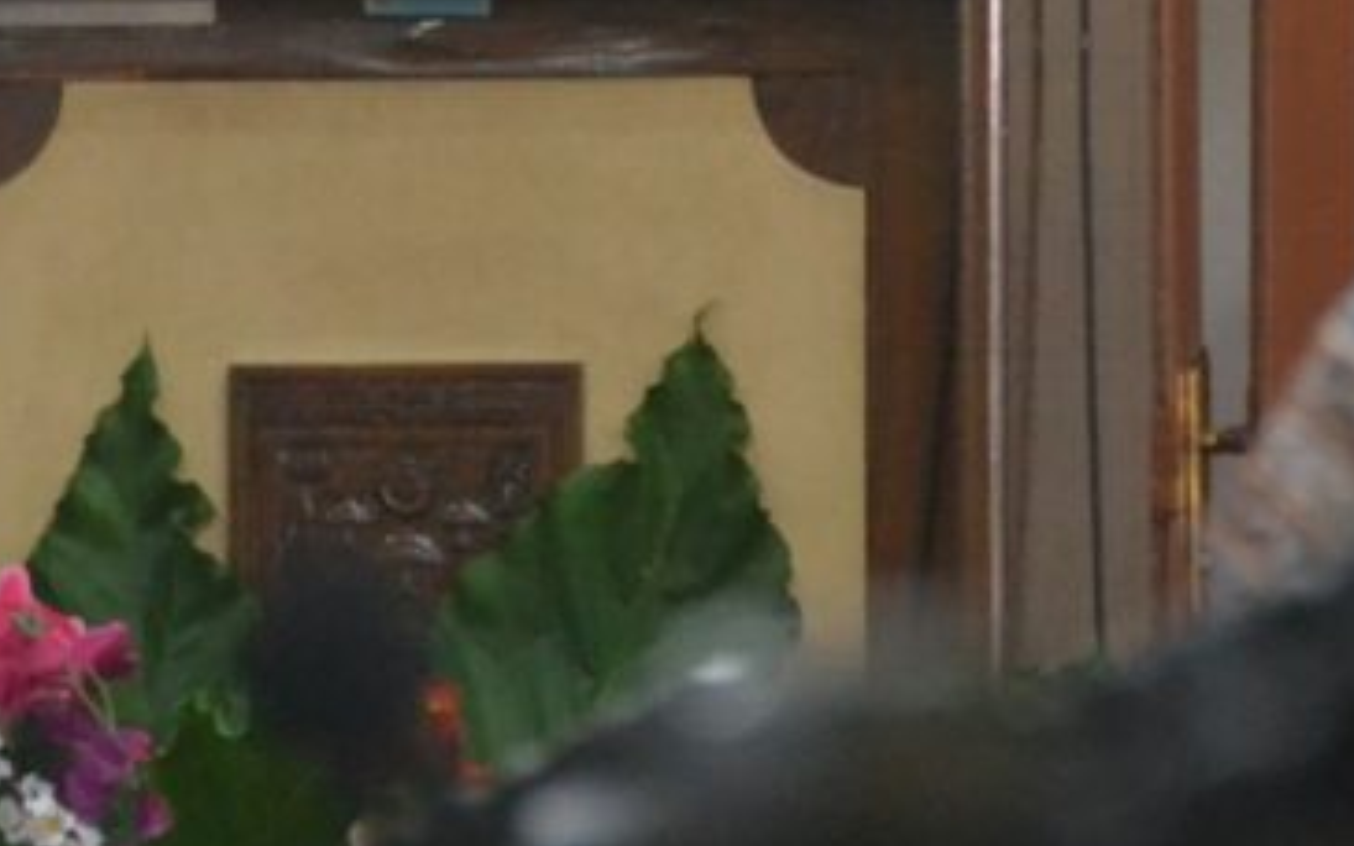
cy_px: 9
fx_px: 20551
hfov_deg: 3.8
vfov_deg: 2.4
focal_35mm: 557
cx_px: 594
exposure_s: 1/20
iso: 3200
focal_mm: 130
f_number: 5.6
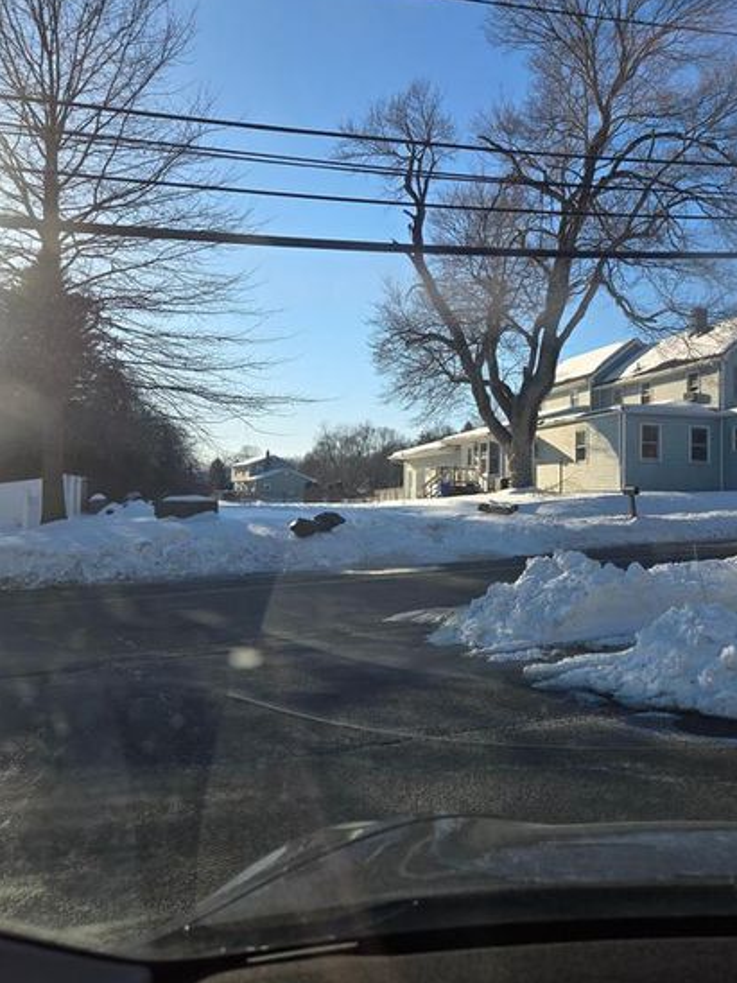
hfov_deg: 49.4
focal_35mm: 28
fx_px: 795
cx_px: 445
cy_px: 464
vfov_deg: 63.4
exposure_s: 1/1212
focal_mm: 5.4
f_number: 1.8
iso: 25
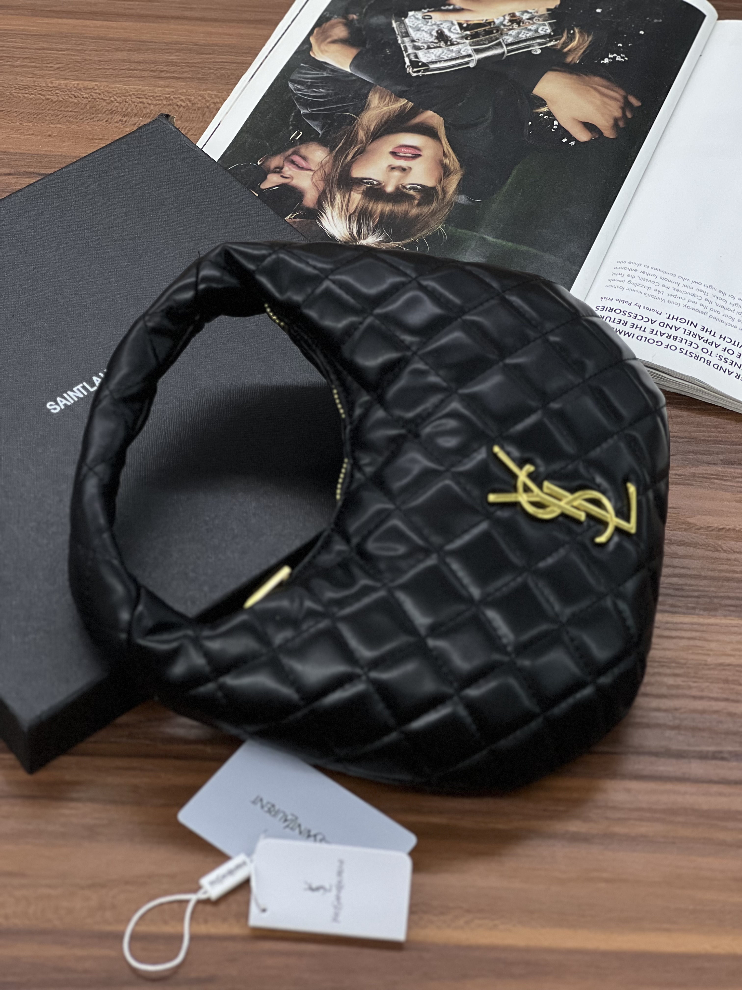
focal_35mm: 77
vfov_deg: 25.3
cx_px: 371
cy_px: 495
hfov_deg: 19.1
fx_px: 2201
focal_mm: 9
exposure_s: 1/100
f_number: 2.8
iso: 200
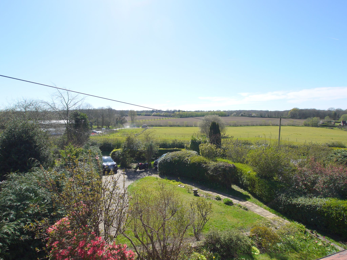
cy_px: 130
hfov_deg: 87.8
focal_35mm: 18
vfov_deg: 71.6
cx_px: 174
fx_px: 180
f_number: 8
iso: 100
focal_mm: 9
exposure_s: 1/320
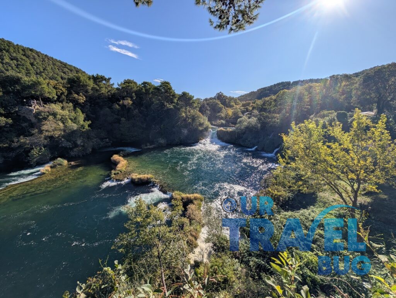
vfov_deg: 94.6
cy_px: 149
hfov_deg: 110.5
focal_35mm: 12
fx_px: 137
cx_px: 198
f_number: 1.7
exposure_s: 1/3663
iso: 49
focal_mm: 2.02
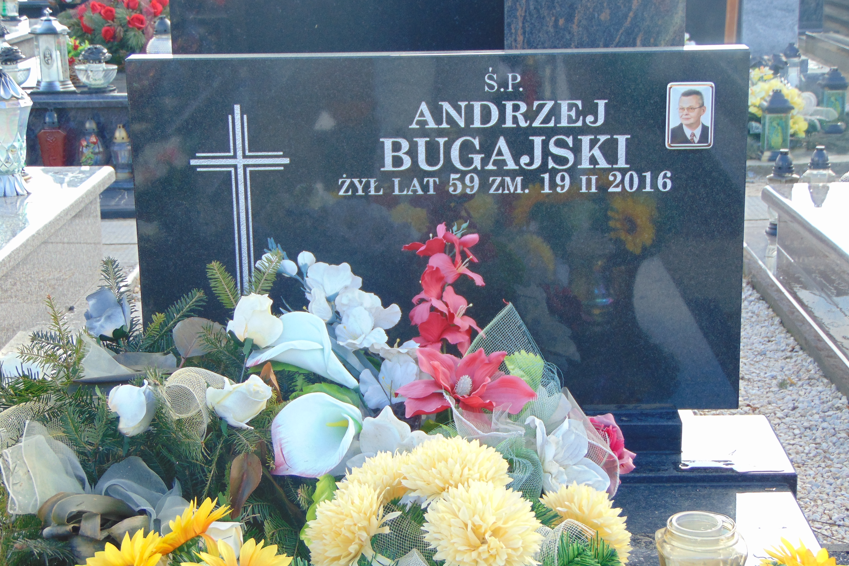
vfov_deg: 18.4
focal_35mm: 74
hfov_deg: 27.3
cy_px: 311
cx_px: 425
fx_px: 1745
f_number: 3.7
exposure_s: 1/100
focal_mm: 12.8
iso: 80
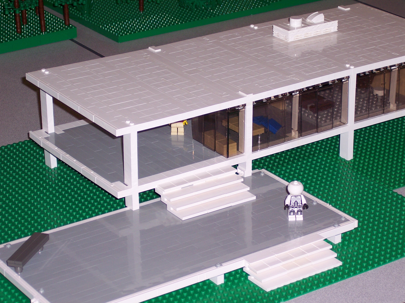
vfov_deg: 12.7
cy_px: 152
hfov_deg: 16.8
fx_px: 1369
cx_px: 202
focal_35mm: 117
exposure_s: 1/125
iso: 100
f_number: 4.8
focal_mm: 24
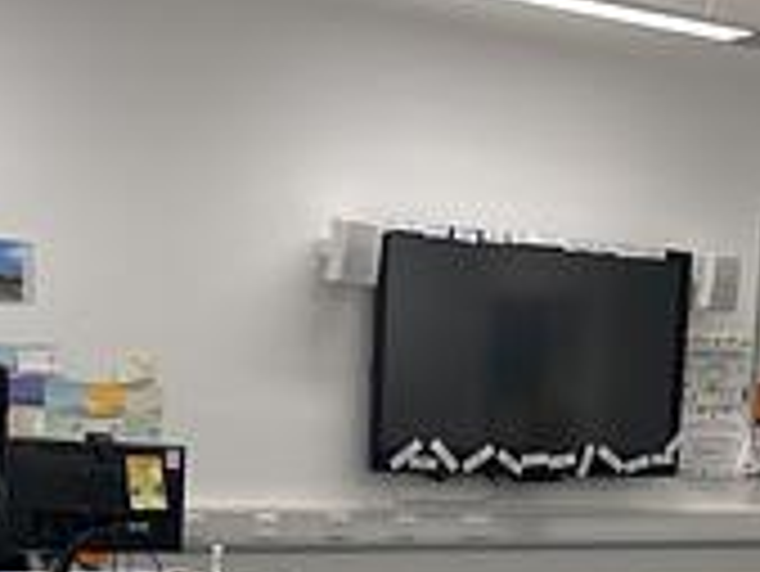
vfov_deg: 18.5
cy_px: 615
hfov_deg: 25.3
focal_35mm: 77
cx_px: 459
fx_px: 1692
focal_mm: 4.2
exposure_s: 1/100
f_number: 1.6
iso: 64
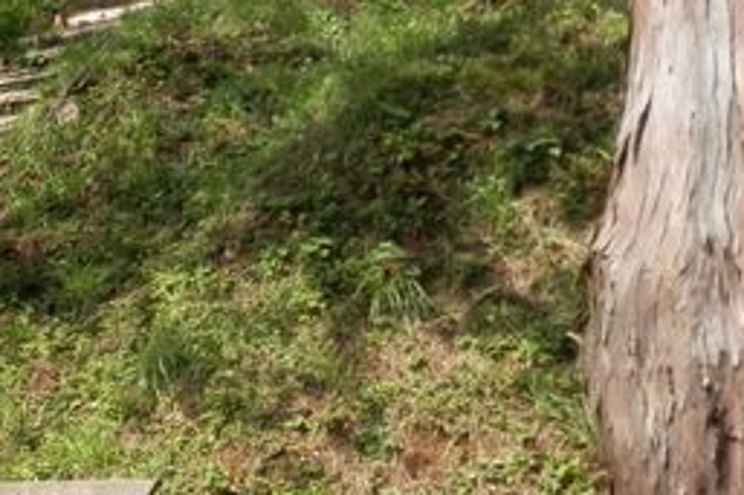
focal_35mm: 81
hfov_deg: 22.3
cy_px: 463
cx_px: -234
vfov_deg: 16.6
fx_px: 1673
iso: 80
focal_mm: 4.5
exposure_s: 1/500
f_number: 3
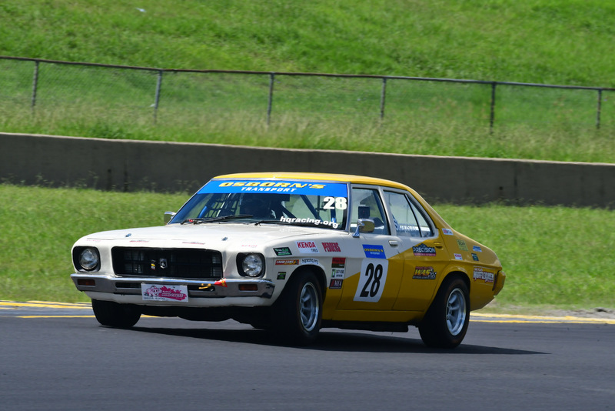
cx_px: 308
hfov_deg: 4.3
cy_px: 206
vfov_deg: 2.9
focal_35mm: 480
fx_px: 8203
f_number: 13
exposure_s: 1/500
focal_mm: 320
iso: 400
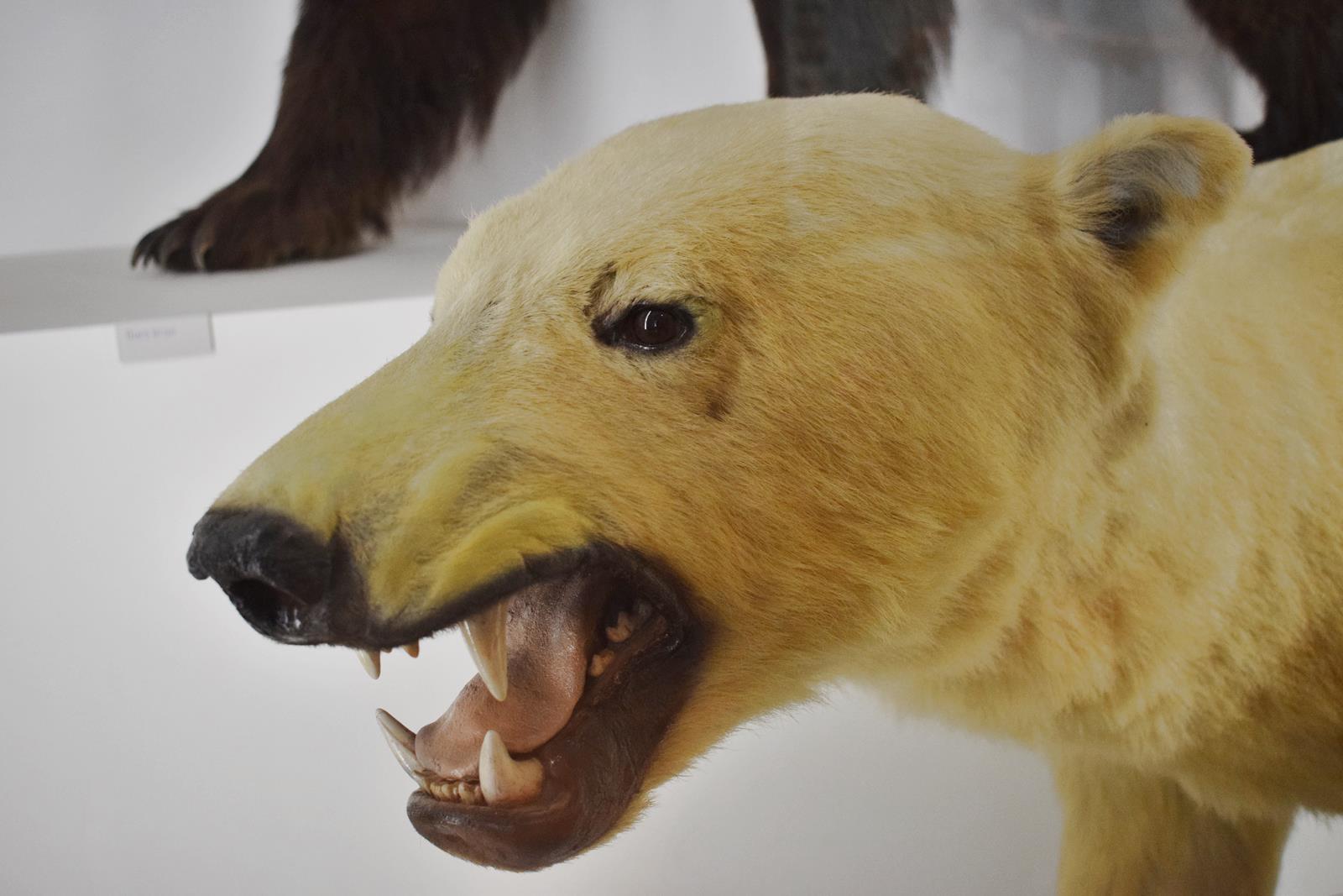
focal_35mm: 38
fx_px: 1399
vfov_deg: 35.5
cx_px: 672
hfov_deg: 51.3
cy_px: 448
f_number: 4
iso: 1400
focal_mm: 25
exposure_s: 1/60
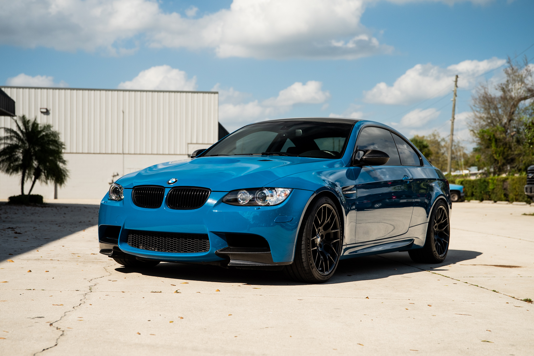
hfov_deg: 35.6
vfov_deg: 24.2
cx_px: 267
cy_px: 178
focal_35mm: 56
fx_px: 831
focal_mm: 56
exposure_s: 1/3200
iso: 320
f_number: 4
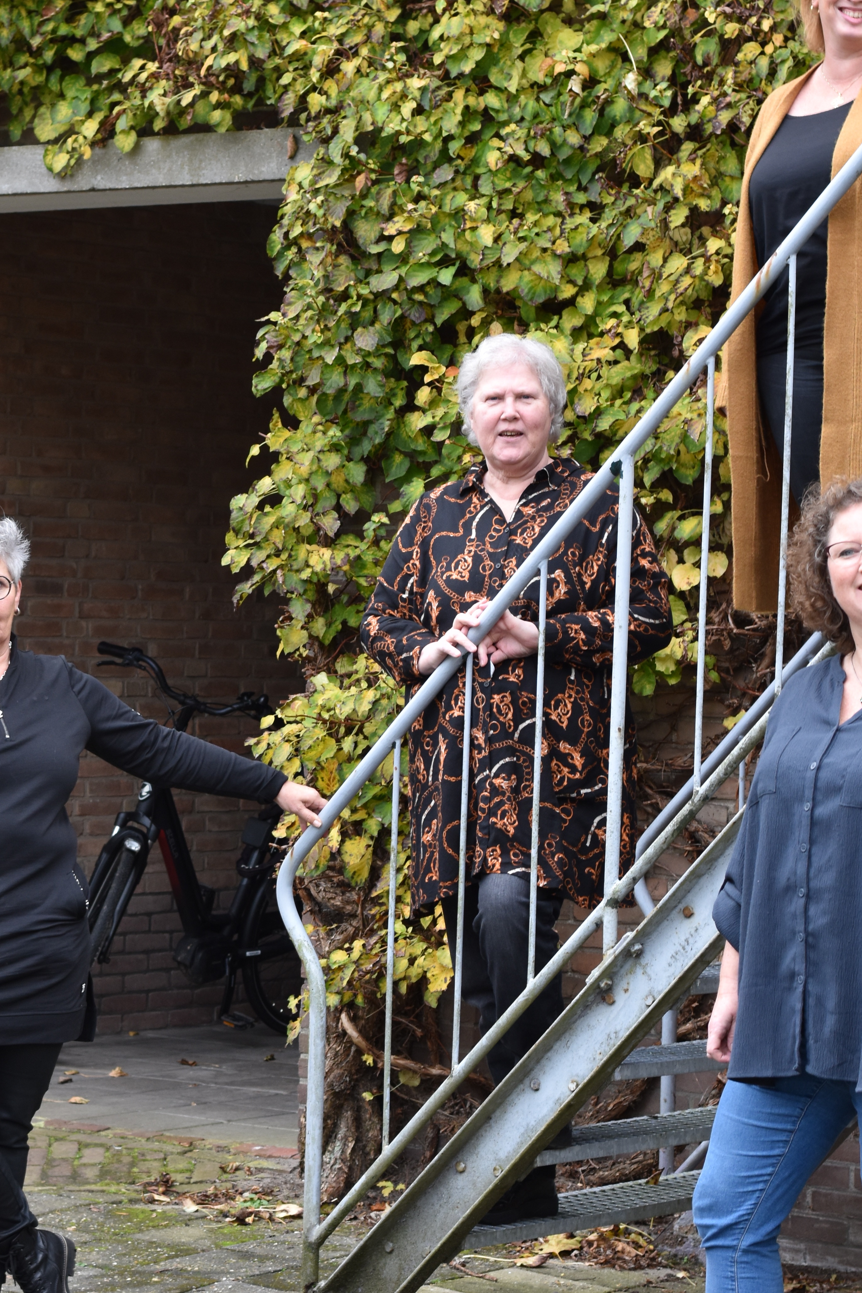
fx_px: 3915
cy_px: 726
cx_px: 457
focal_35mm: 109
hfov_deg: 12.6
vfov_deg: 18.7
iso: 400
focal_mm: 50
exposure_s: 1/60
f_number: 5
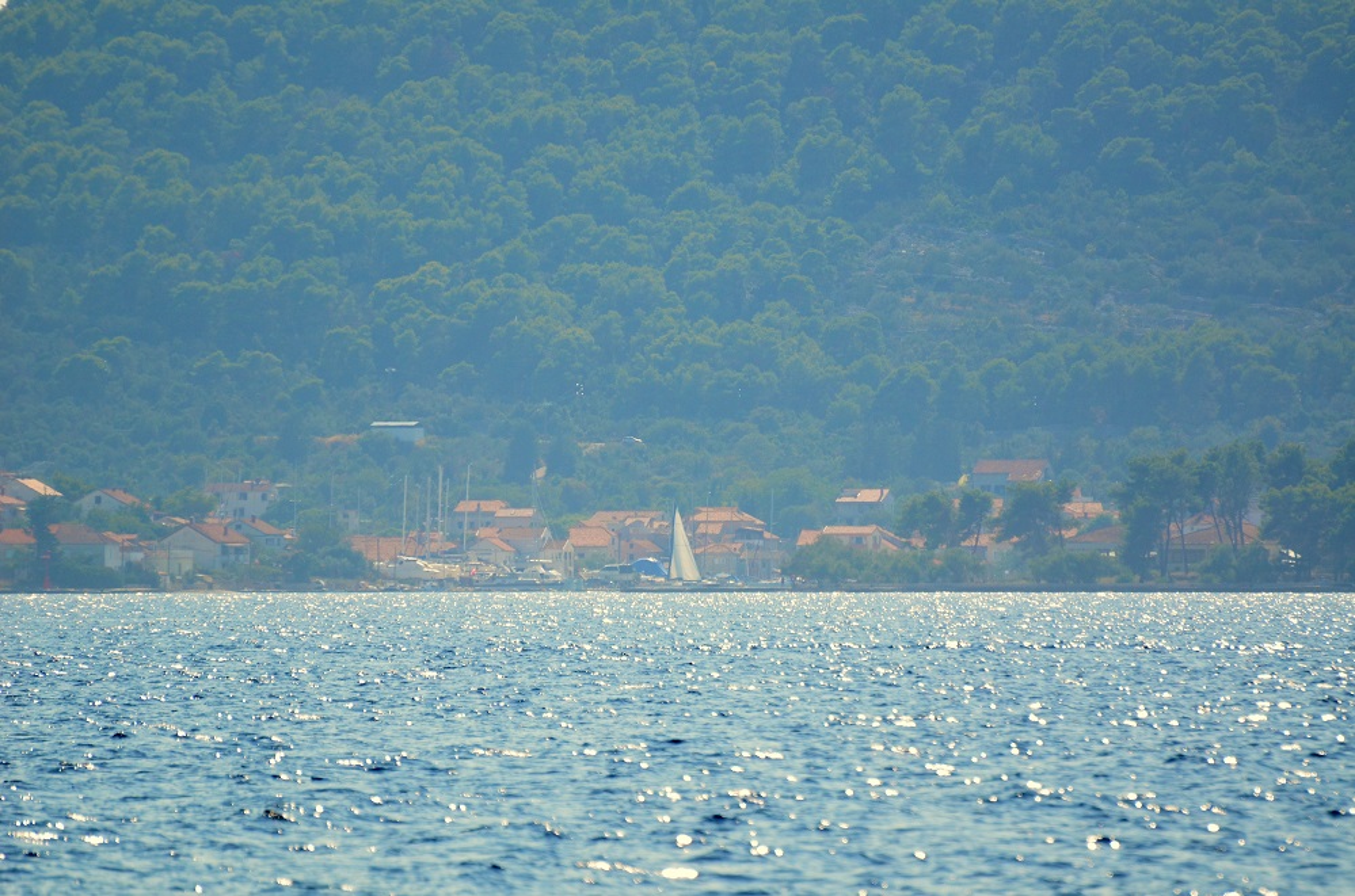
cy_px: 448
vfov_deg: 3.0
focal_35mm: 450
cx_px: 678
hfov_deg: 4.6
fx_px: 16897
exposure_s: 1/2000
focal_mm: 300
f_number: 5.6
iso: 400
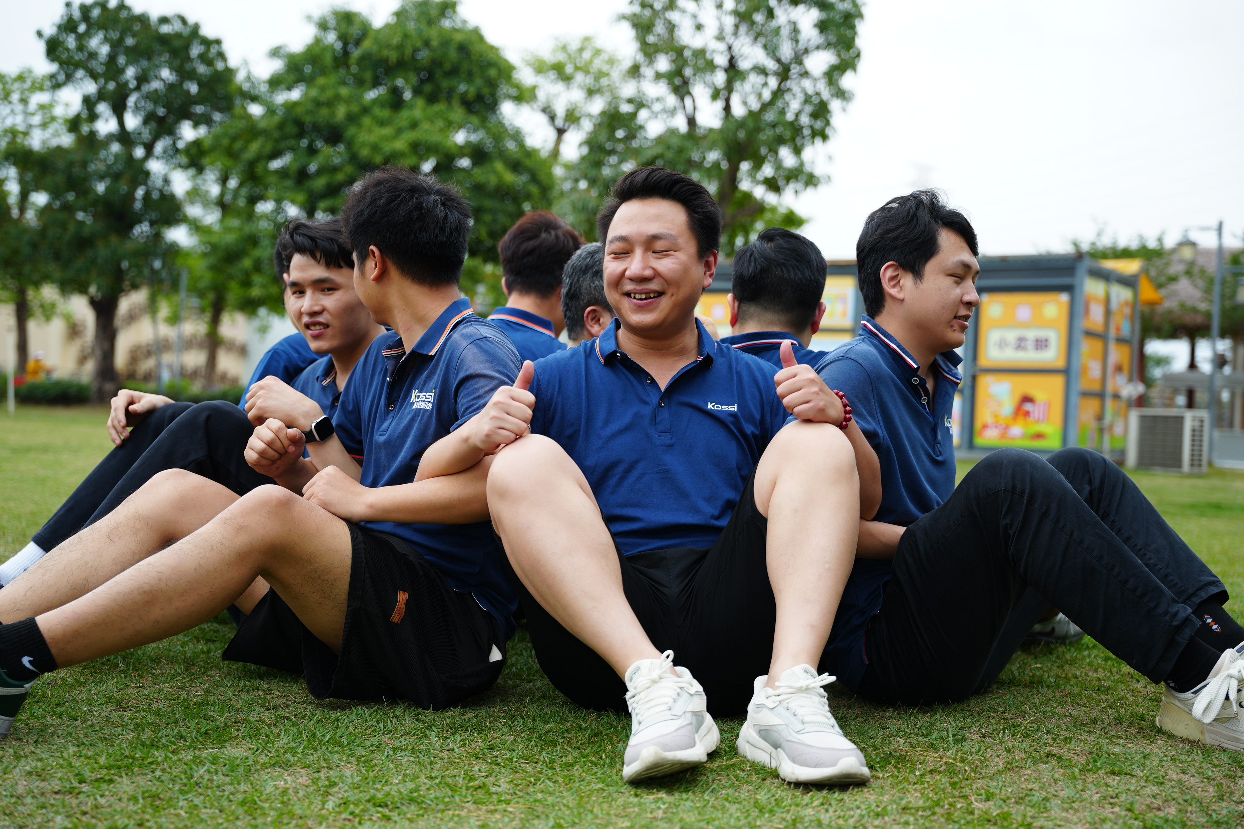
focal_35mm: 44
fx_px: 1534
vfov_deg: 30.3
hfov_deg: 44.1
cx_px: 622
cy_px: 414
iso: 125
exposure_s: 1/500
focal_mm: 44.4
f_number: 2.8
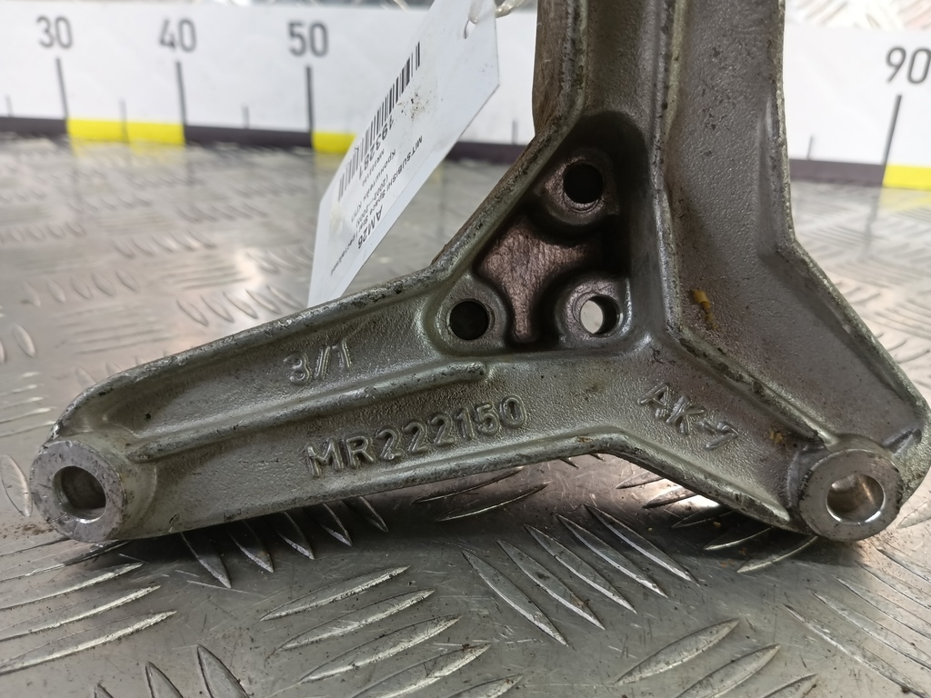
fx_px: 619
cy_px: 349
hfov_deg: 73.9
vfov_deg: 58.9
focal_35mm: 23
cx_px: 466
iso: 96
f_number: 1.6
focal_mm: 4.11
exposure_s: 1/50
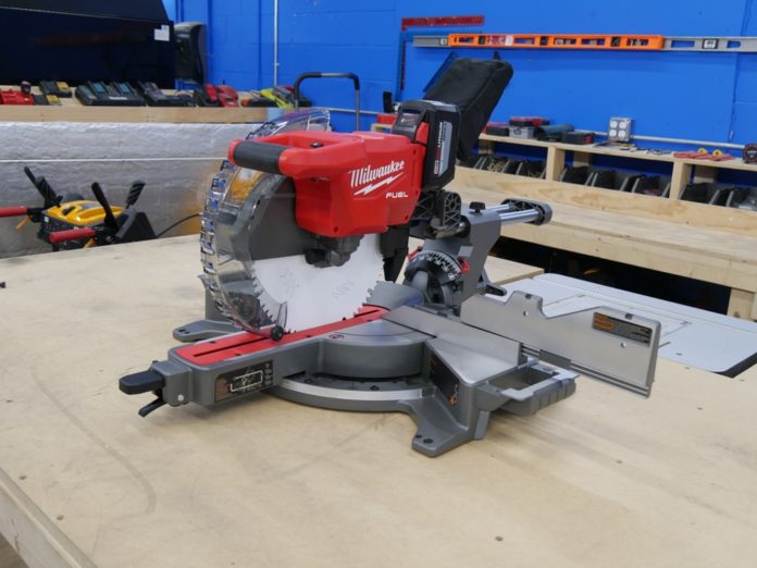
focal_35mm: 38
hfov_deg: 49.0
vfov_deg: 37.7
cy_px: 284
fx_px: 831
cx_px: 378
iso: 640
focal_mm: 19
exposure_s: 1/60
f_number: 3.8
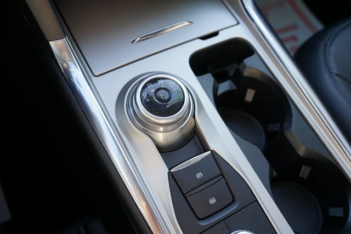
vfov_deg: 38.9
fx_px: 332
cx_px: 176
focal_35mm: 34
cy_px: 117
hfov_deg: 55.8
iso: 160
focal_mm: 34
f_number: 4
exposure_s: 1/60
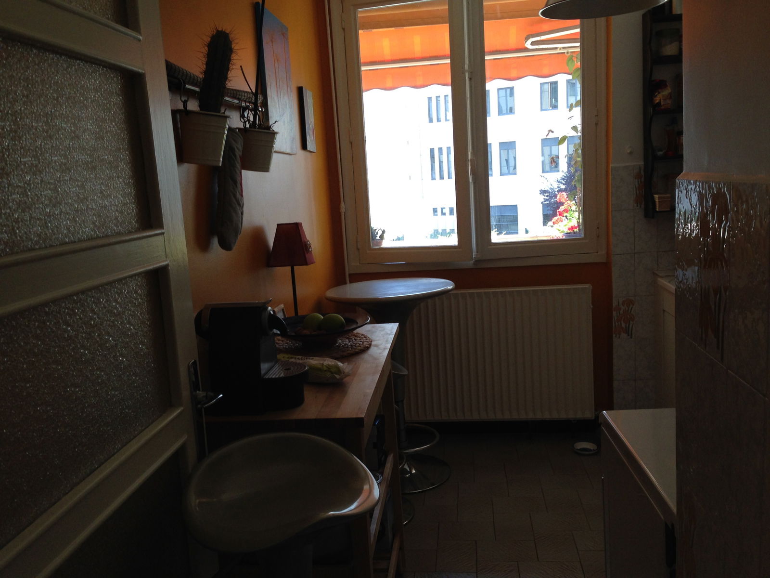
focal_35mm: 33
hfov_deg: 55.4
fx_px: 734
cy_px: 289
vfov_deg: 42.9
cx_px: 385
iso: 80
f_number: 2.4
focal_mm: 4.12
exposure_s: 1/120
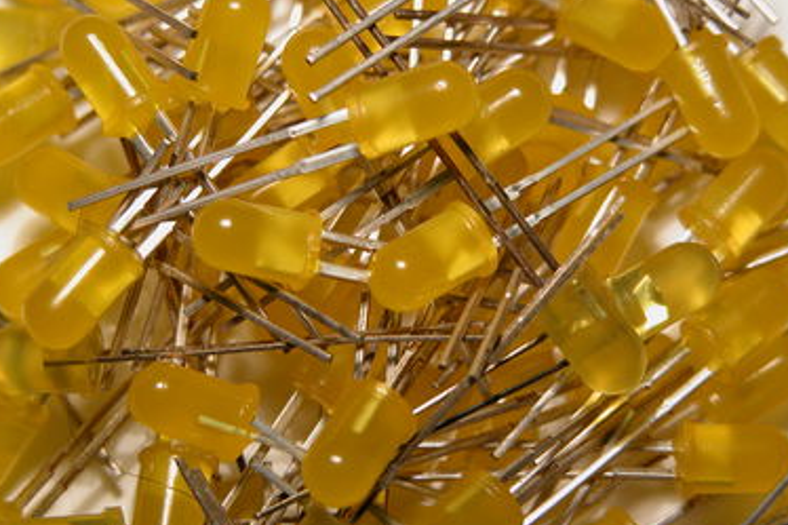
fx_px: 2604
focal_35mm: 119
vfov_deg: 11.5
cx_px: 388
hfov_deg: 17.2
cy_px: 266
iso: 100
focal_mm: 27.3
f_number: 3.7
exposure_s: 1/153
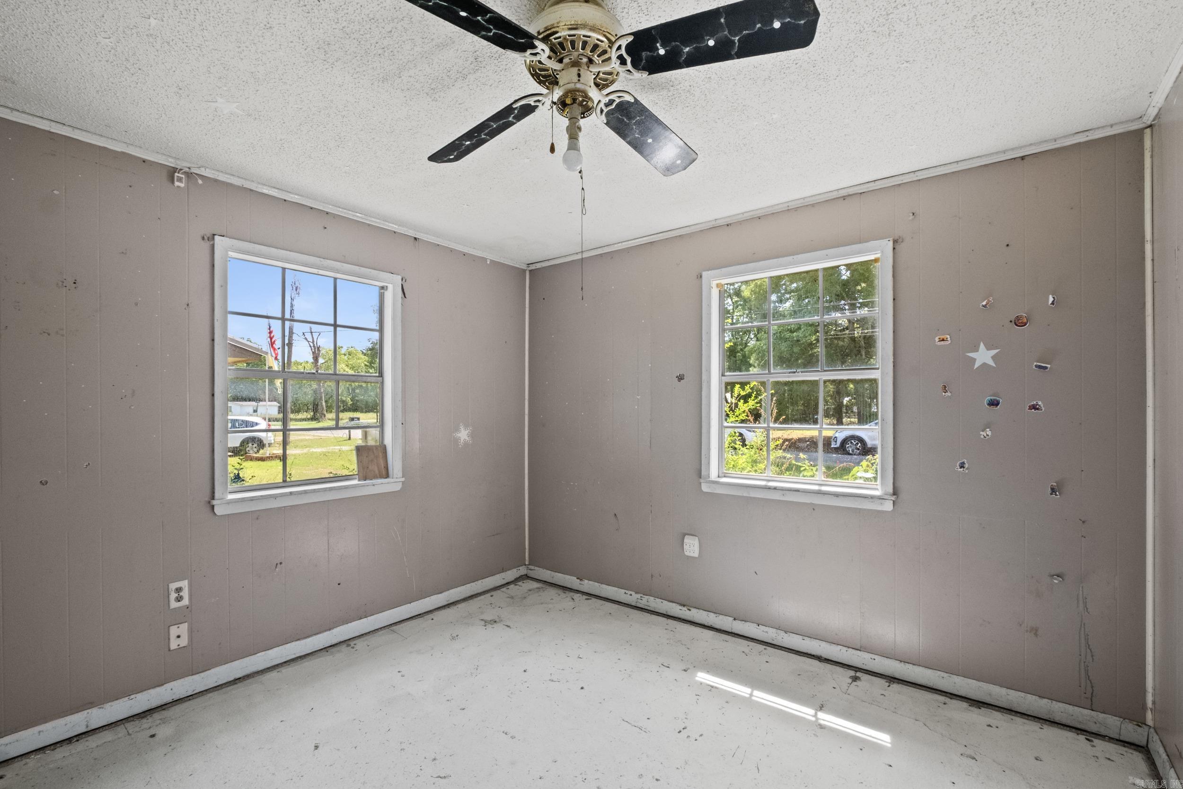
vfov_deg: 77.3
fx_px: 493
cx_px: 592
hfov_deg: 100.4
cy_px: 394
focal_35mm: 15
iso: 1600
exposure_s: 1/15
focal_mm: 10
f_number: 9
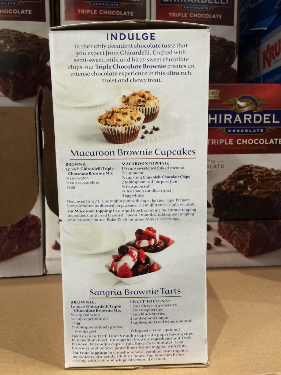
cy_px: 188
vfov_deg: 61.7
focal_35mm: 29
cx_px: 140
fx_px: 314
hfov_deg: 48.2
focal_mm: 4.15
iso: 100
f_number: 2.2
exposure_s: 1/30
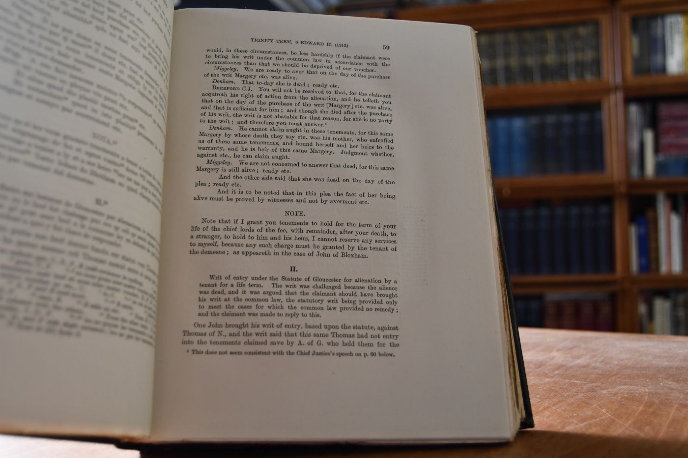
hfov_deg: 53.1
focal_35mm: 36
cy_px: 229
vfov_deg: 36.9
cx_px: 344
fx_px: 688
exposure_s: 1/250
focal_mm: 24
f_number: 3.8
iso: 720
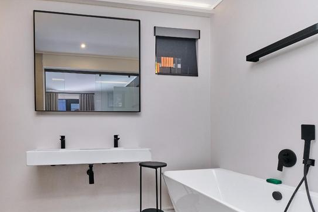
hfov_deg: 77.0
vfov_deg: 56.4
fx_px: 194
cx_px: 117
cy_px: 136
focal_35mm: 22
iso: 800
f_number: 8
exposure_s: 1/200
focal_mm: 10
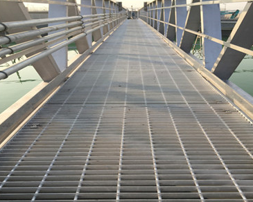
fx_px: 232
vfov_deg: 47.1
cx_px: 136
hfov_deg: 57.1
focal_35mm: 31
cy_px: 102
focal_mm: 4.15
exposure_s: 1/760
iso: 32
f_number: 2.2
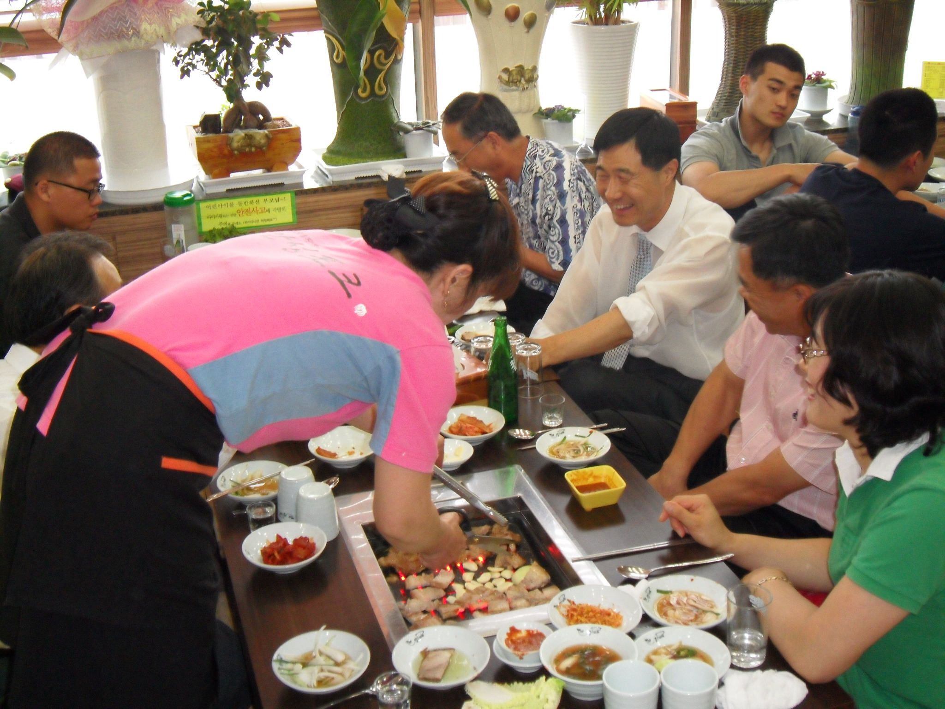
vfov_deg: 31.5
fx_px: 1256
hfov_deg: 41.2
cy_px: 354
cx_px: 472
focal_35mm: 46
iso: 400
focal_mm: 8.2
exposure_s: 1/45
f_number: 3.8
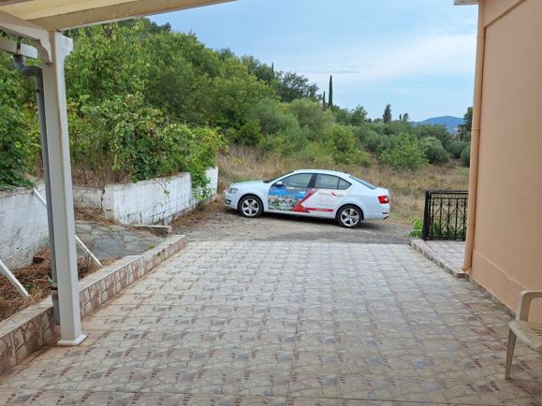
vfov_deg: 49.7
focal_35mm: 28
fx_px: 438
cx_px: 278
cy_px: 204
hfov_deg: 63.4
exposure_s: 1/1037
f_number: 1.8
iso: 40
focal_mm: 5.54
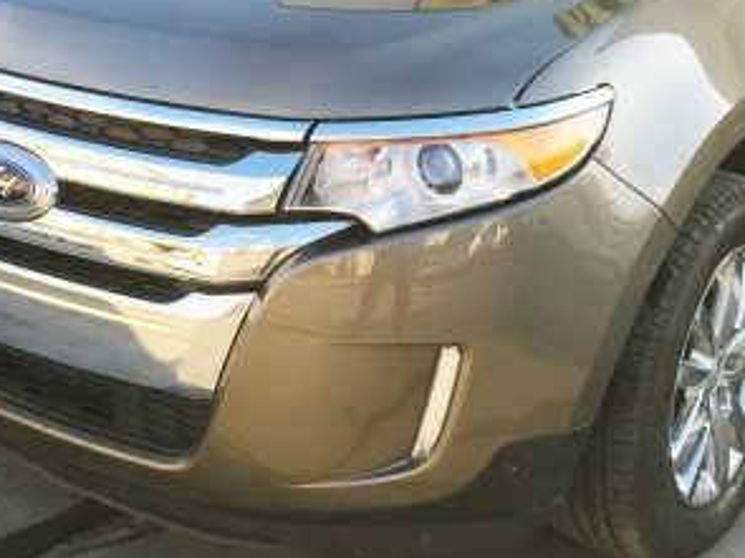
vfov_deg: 22.7
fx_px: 1355
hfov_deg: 30.6
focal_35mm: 63
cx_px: 452
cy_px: 63
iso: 32
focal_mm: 4.15
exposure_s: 1/341
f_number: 2.2
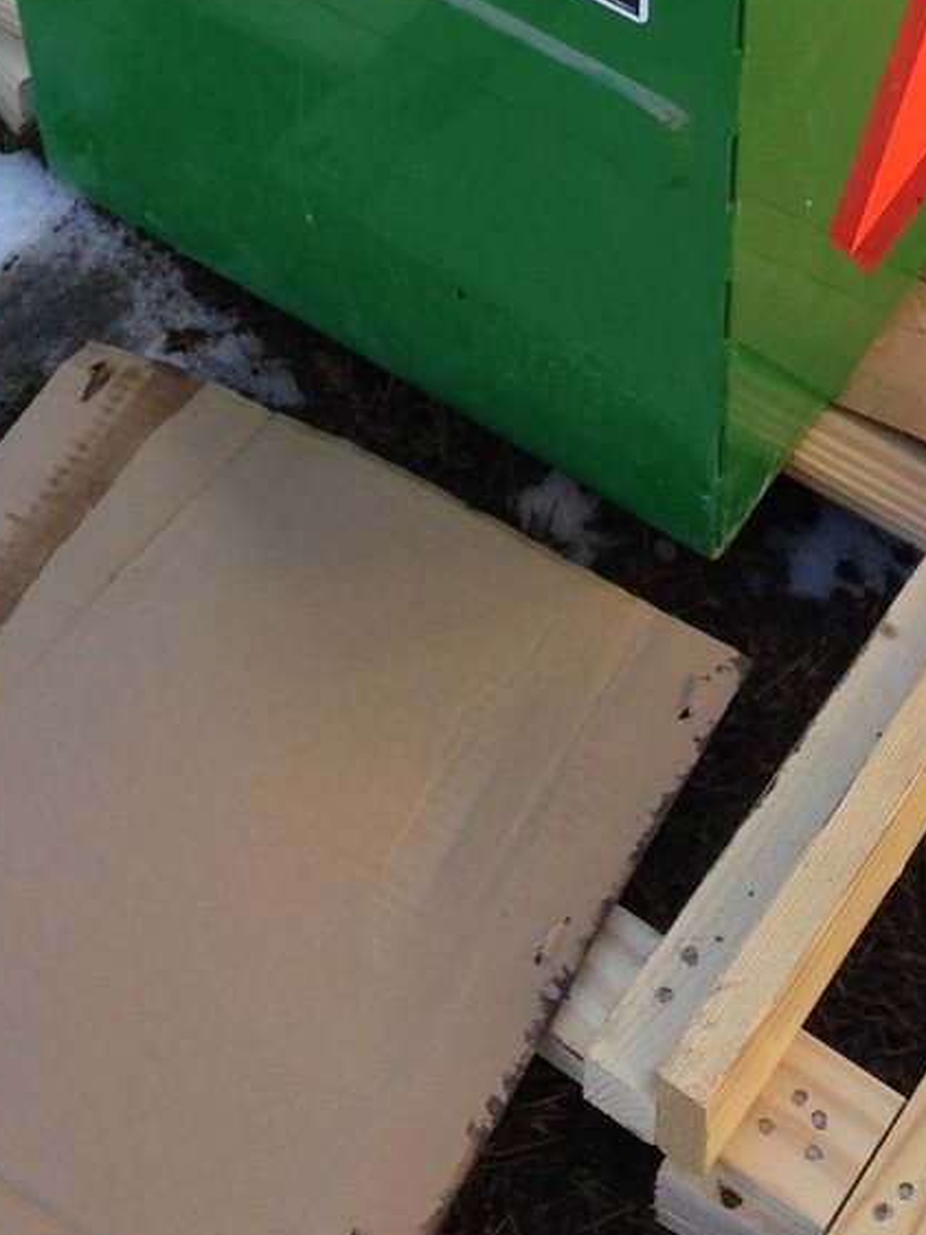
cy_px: -347
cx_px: 671
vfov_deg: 20.1
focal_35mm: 90
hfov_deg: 16.3
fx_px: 3211
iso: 50
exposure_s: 1/234
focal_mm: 4.12
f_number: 2.4
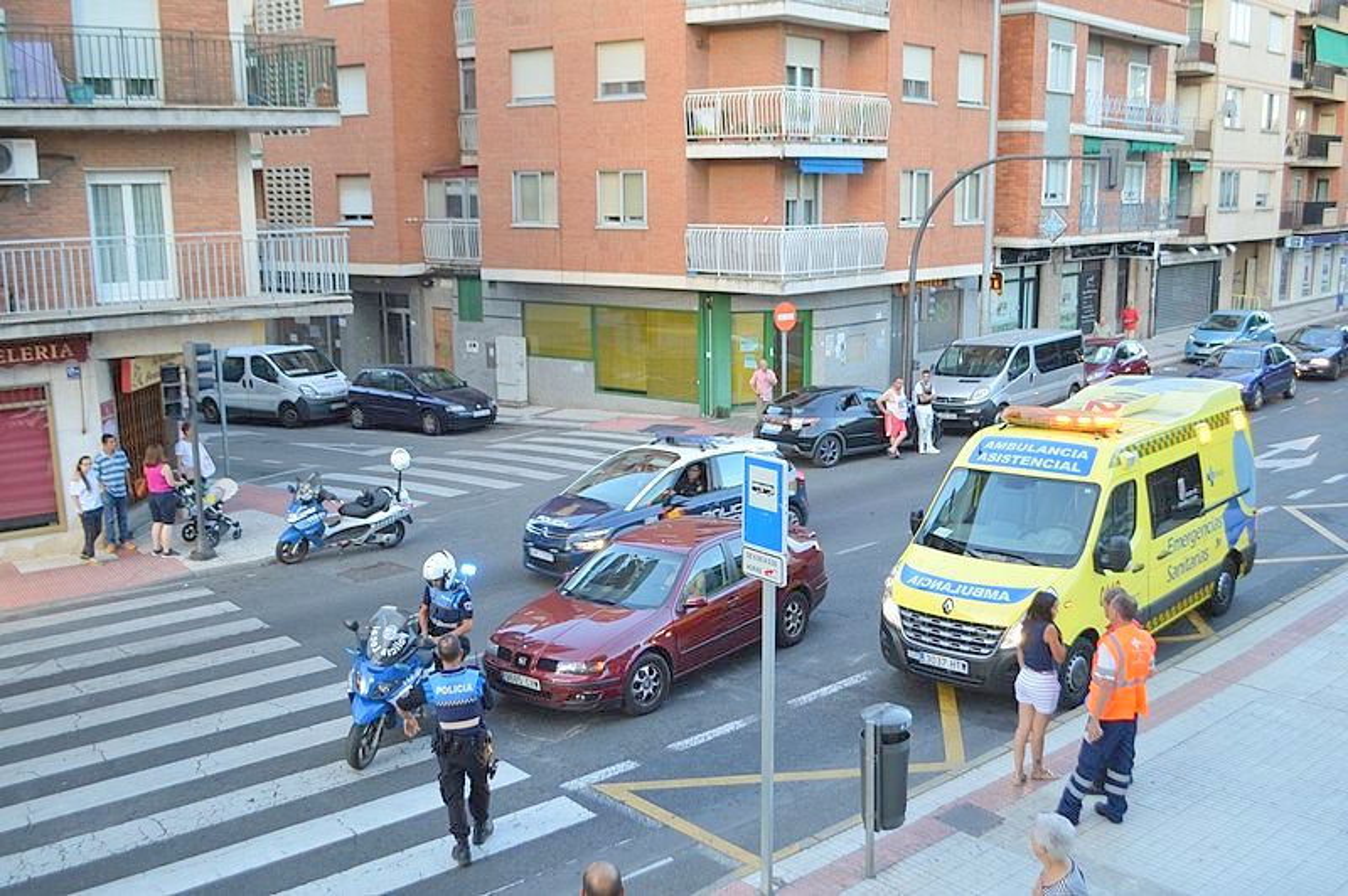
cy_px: 448
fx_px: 1235
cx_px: 674
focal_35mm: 33
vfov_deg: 39.9
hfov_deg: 57.3
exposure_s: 1/60
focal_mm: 22
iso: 560
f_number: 4
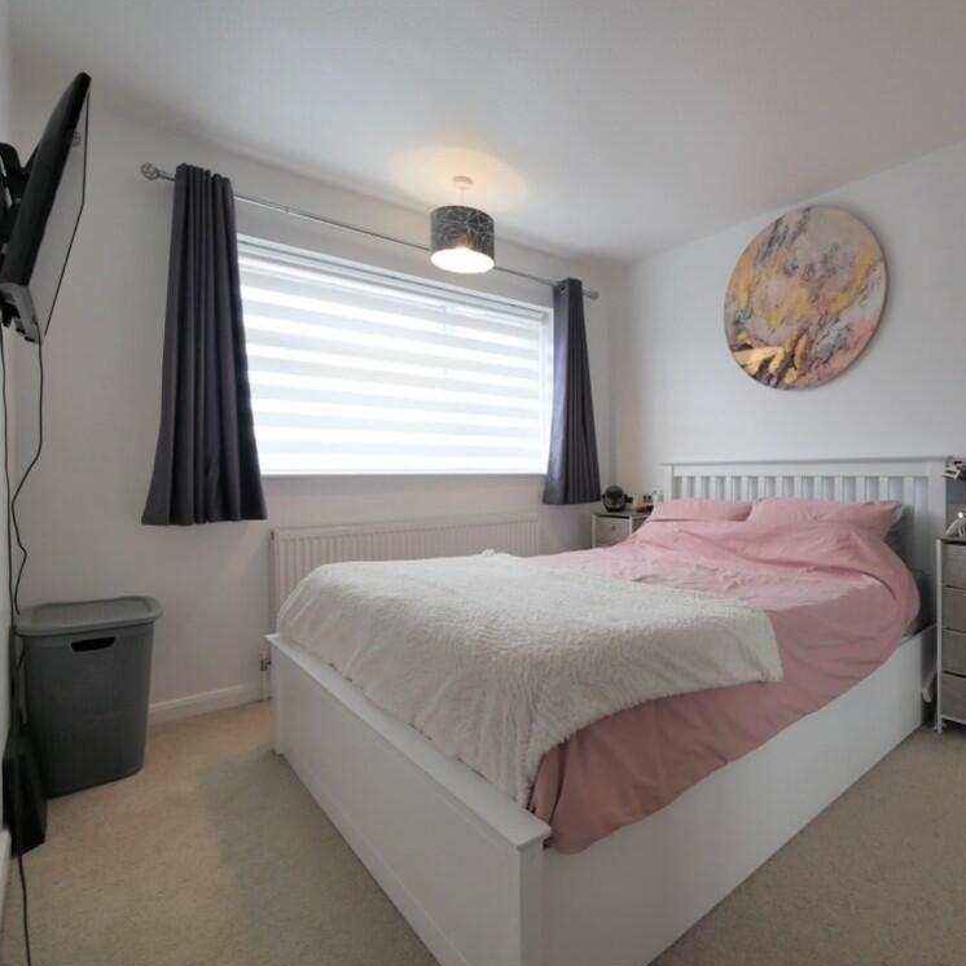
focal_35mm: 17
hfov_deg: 80.8
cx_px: 653
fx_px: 537
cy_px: 473
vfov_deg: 84.0
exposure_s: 1/80
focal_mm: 7
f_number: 4
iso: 200
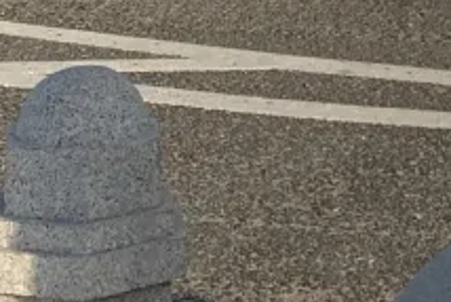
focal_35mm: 182
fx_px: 2282
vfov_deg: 6.8
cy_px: -627
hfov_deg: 11.0
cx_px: 569
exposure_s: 1/1406
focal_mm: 4.25
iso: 25
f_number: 1.8
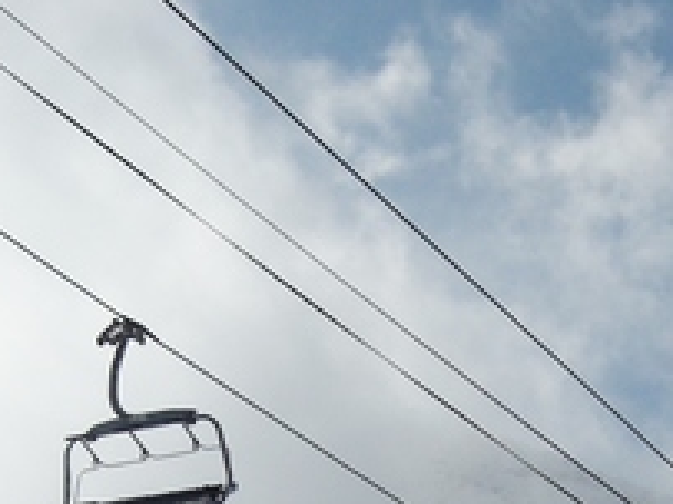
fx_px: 2332
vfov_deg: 12.0
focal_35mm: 120
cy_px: 653
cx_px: 381
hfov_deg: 16.4
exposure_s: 1/1000
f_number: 8
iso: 80
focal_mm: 7.9
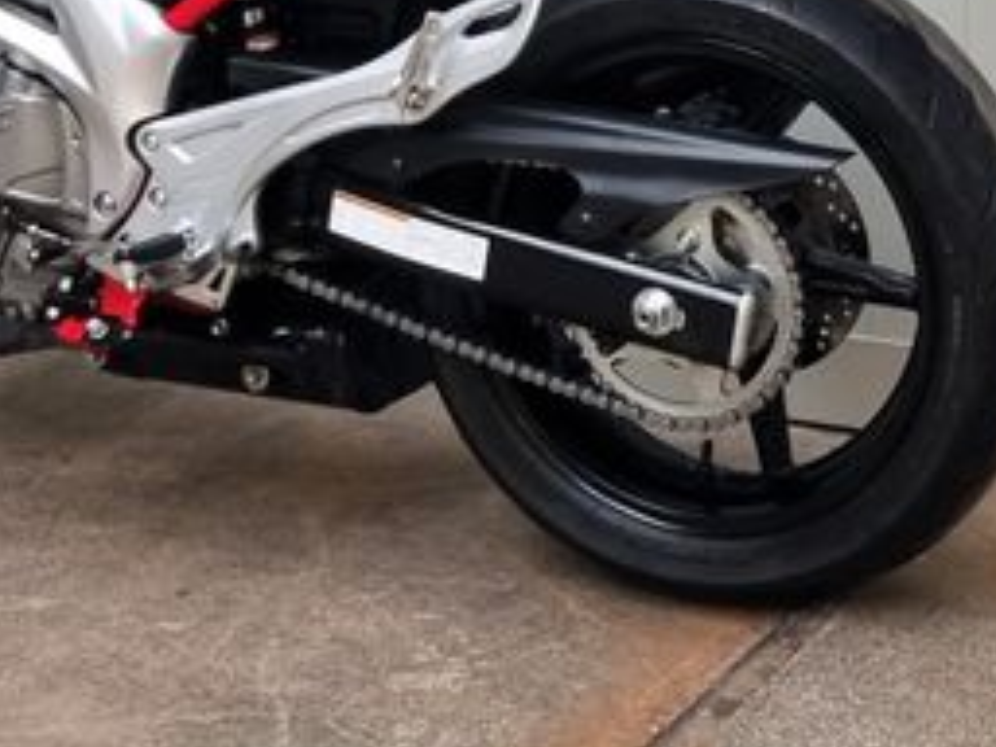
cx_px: 300
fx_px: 1870
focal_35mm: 65
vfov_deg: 20.9
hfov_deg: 29.5
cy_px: -183
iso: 160
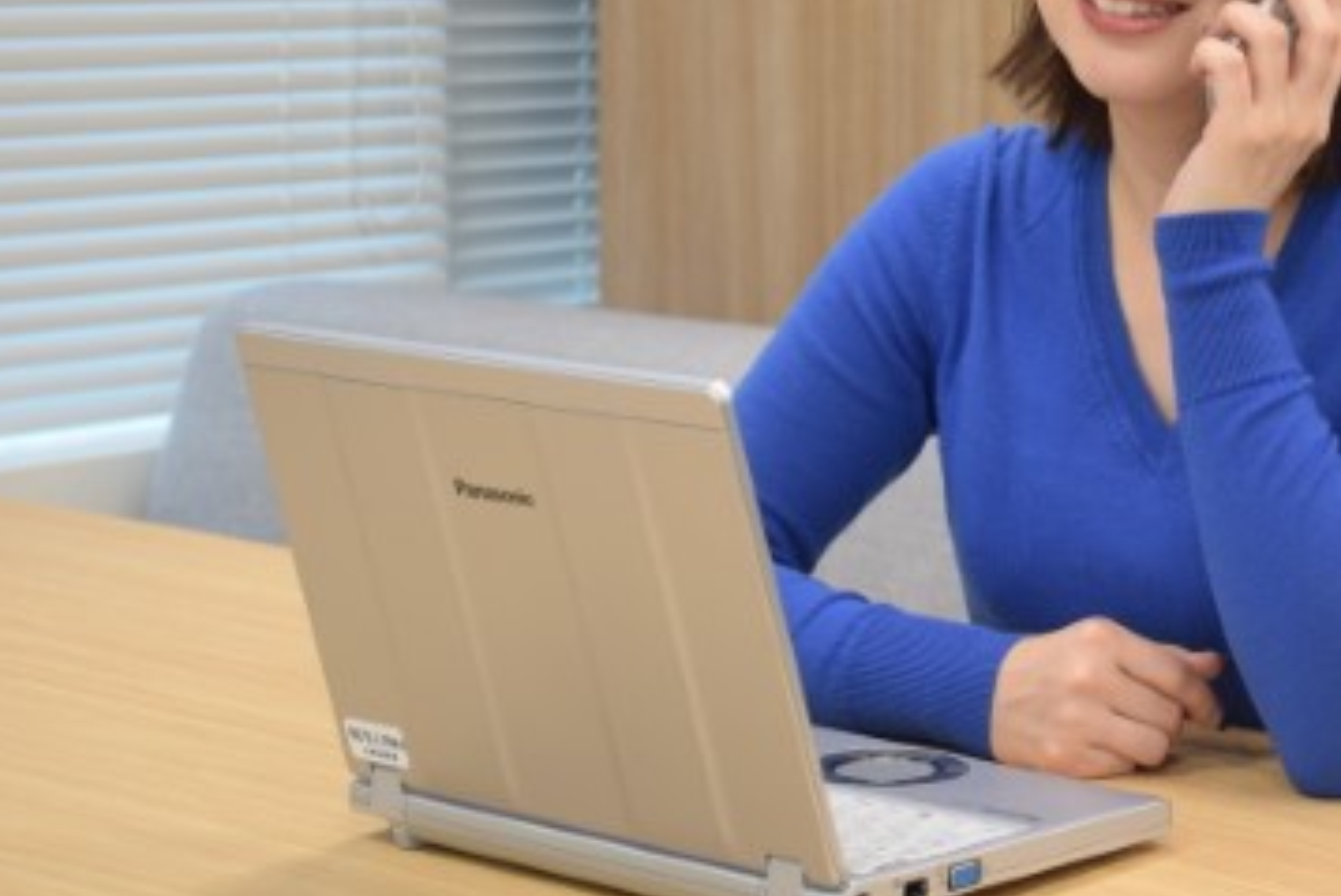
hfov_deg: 21.4
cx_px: 1105
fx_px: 3499
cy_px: 116
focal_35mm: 94
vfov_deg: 14.5
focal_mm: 35
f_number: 4.2
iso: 320
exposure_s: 1/20
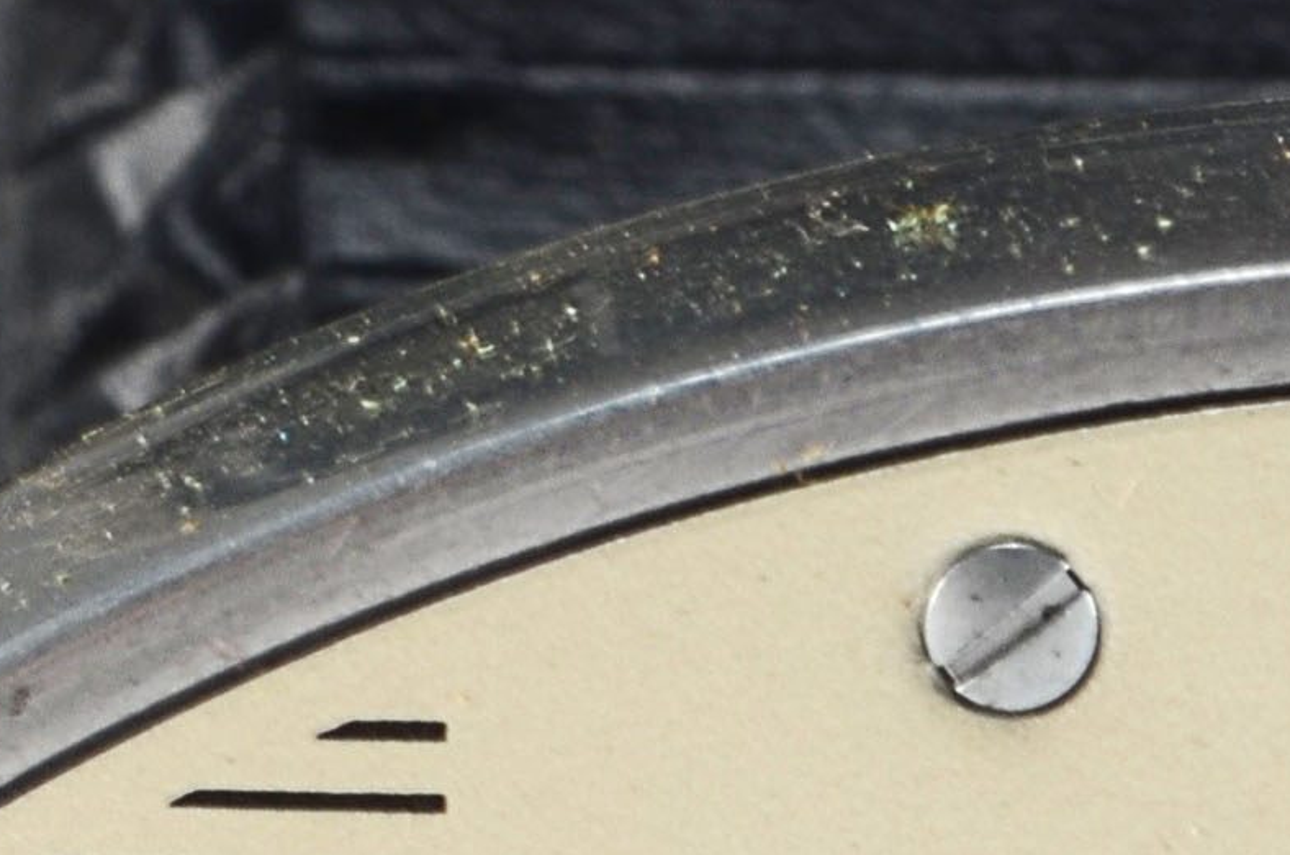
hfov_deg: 4.9
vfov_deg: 3.2
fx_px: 15096
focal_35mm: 422
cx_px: 1102
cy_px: 2275
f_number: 14
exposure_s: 1/80
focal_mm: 45
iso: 100
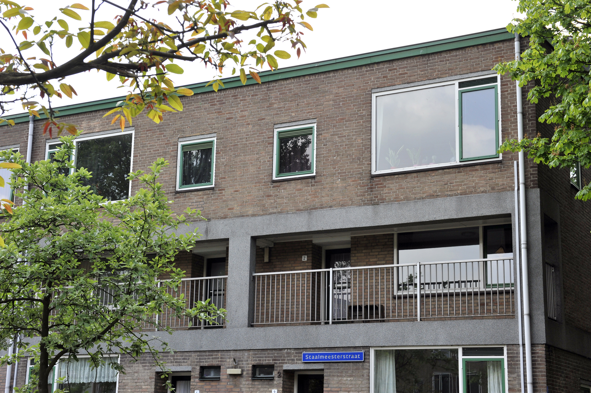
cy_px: 196
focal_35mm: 60
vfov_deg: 22.6
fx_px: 984
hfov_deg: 33.4
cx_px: 296
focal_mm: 60
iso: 640
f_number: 10
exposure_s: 1/400
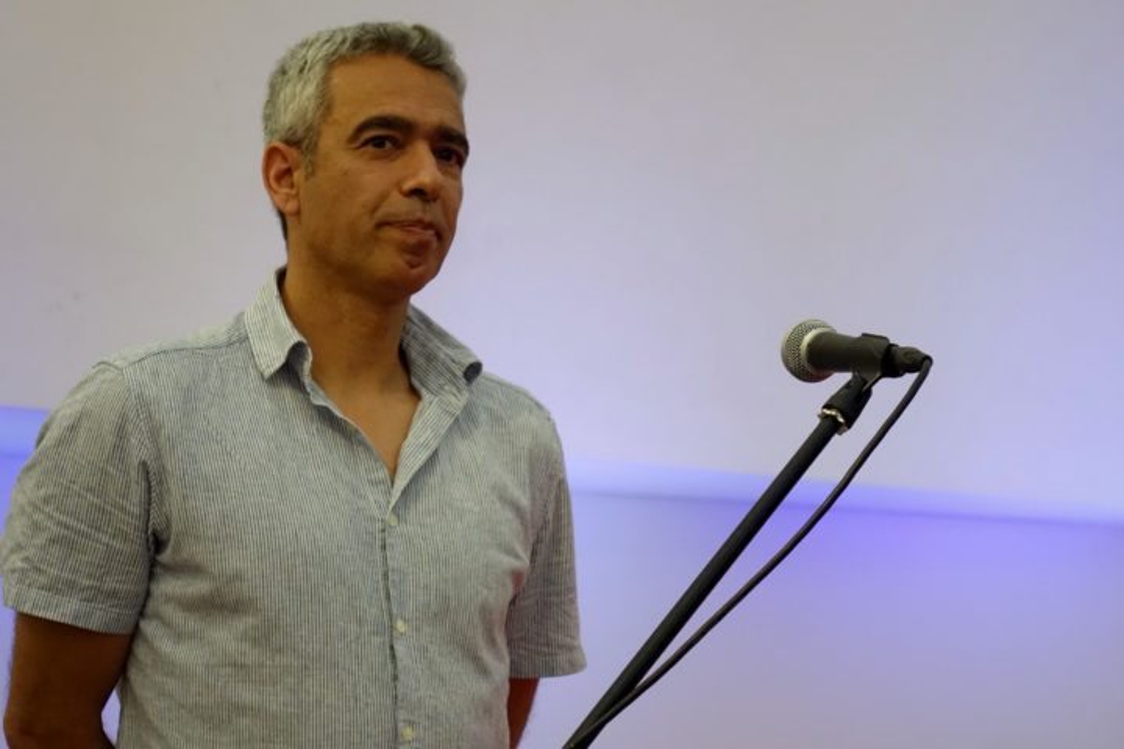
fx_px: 4340
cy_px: 374
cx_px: 562
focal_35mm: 139
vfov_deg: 9.9
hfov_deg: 14.8
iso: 2000
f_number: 4
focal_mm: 51
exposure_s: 1/640
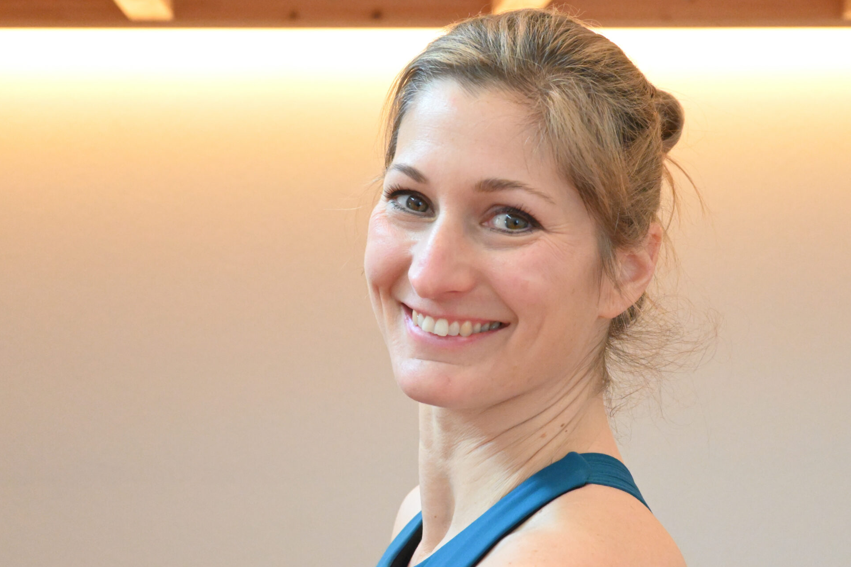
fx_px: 1536
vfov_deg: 20.9
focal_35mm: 65
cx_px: 406
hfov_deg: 31.0
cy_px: 270
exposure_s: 1/60
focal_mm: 32.5
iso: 5600
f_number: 5
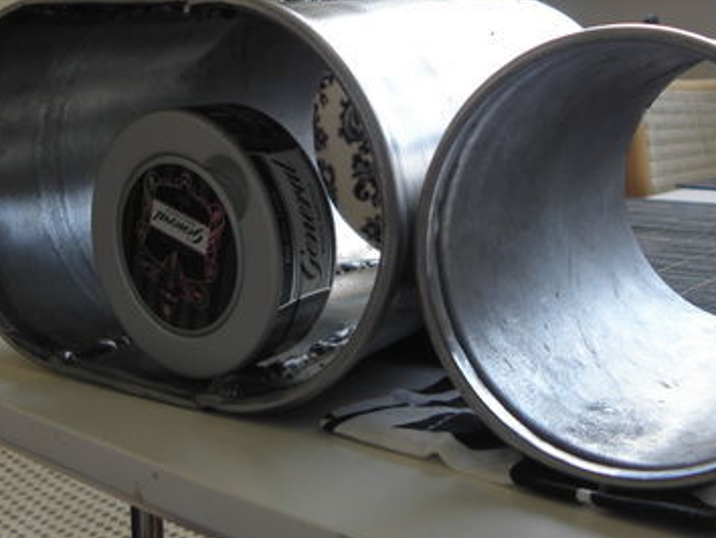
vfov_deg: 30.6
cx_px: 374
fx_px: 973
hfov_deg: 40.4
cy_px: 158
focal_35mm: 47
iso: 64
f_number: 2.8
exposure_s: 1/50
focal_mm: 4.6
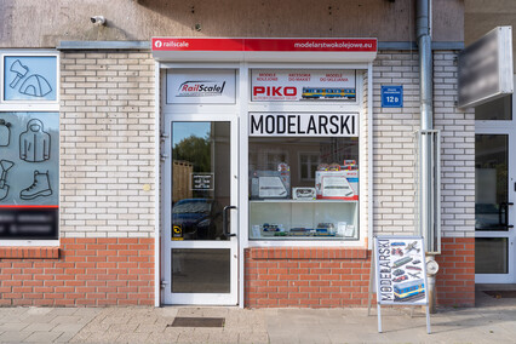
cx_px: 258
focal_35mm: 33
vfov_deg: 40.0
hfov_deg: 57.2
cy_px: 172
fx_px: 473
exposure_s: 1/200
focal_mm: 33
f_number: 5
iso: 125
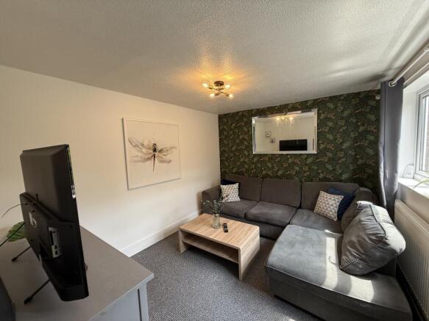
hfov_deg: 102.1
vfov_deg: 85.7
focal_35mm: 14
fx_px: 173
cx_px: 214
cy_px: 160
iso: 100
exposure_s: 1/99
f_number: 2.2
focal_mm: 2.22
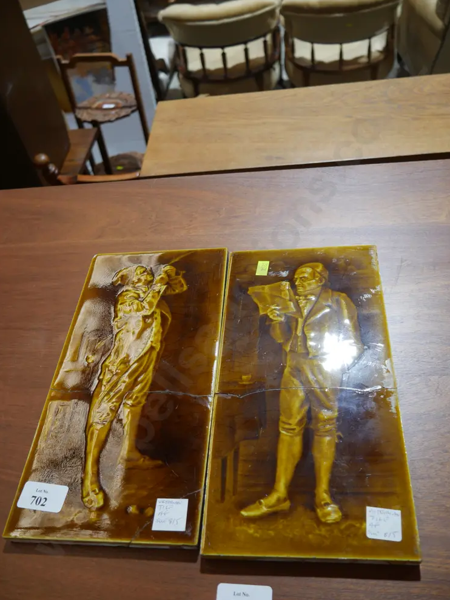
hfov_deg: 48.2
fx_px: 503
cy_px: 309
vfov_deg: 61.6
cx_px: 231
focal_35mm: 29
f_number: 3.5
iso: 250
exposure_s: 1/60
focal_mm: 14
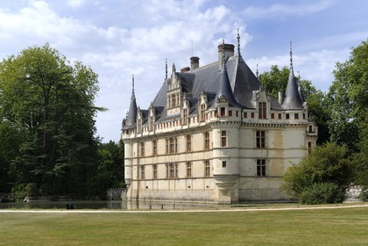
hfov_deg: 28.8
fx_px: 715
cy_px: 123
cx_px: 184
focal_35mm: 70
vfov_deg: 19.5
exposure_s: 1/160
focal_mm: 70
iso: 200
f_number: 14
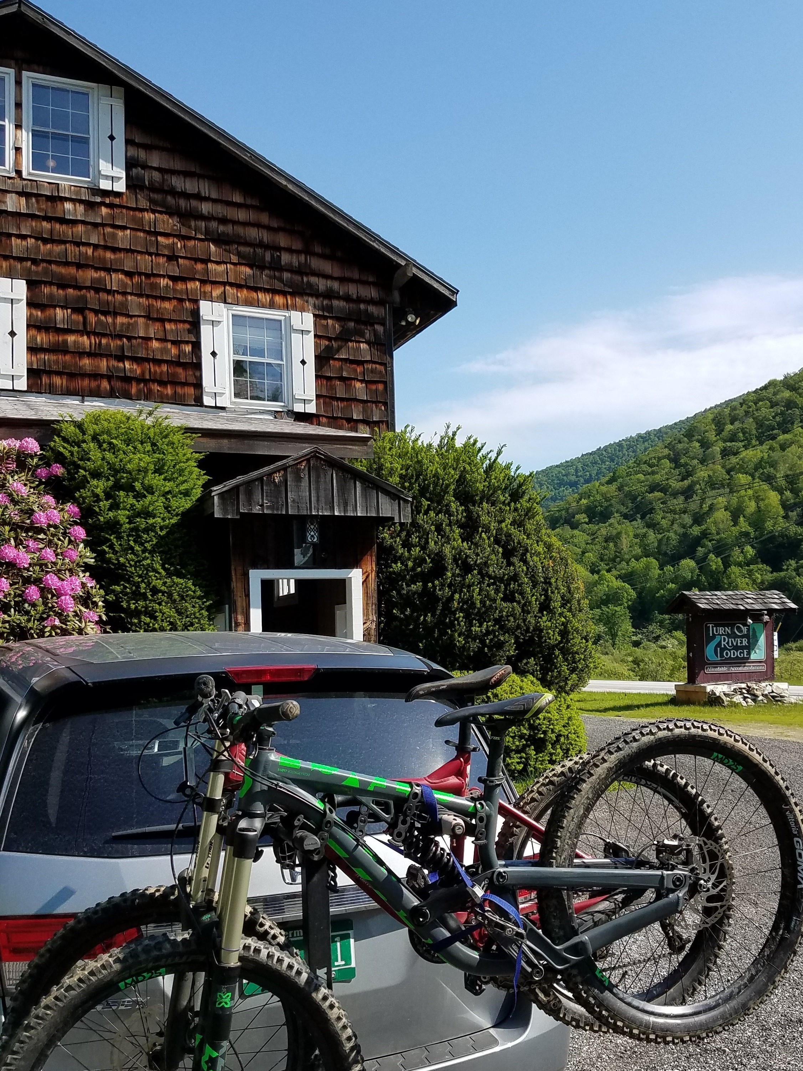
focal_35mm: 26
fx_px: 804
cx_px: 402
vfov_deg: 67.3
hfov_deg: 53.1
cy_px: 536
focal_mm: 4.2
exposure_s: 1/1788
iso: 40
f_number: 1.7
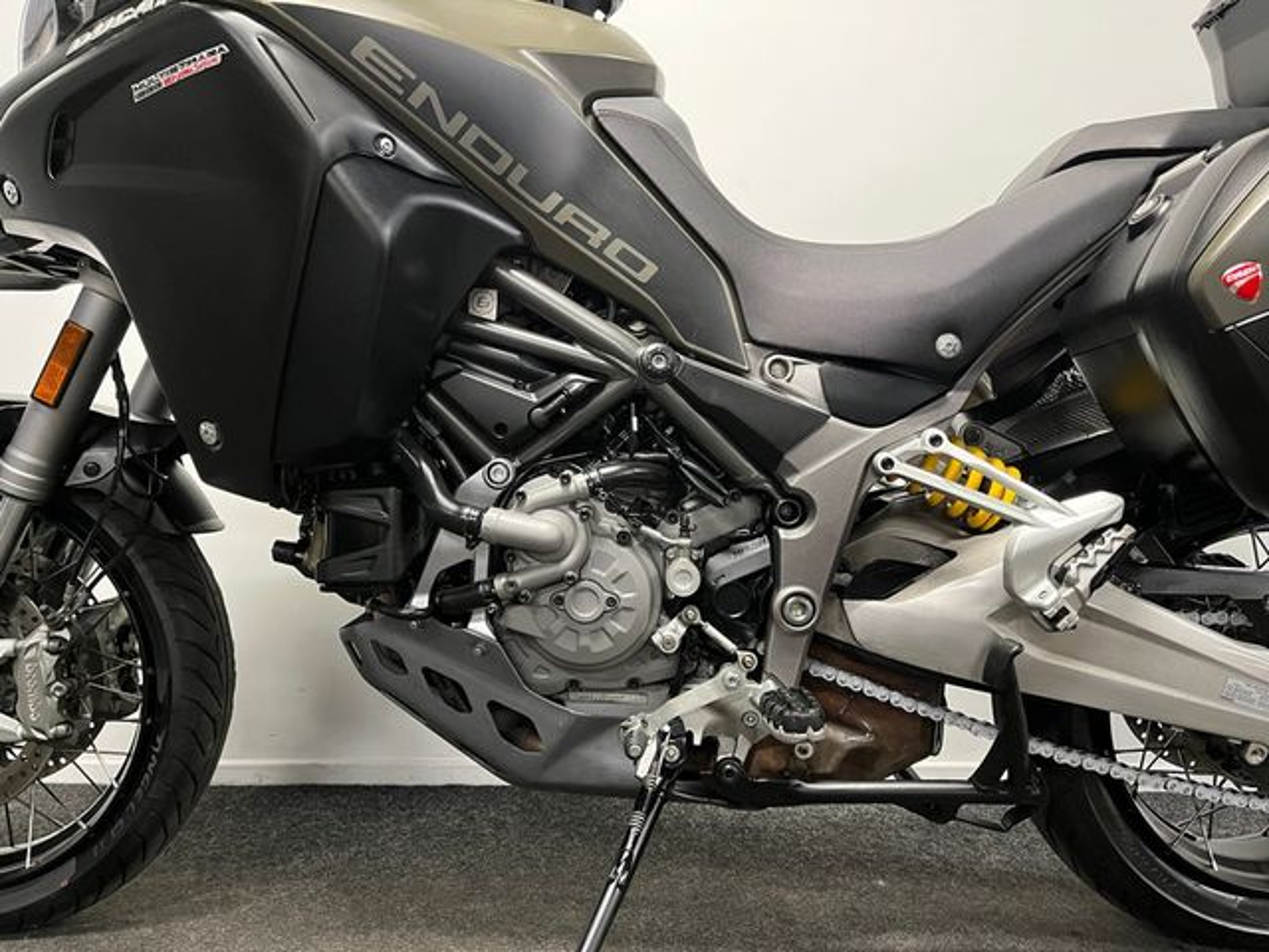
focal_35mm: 26
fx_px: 953
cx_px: 634
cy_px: 476
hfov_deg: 67.3
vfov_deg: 53.1
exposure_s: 1/50
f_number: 1.6
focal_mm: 5.1
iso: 500
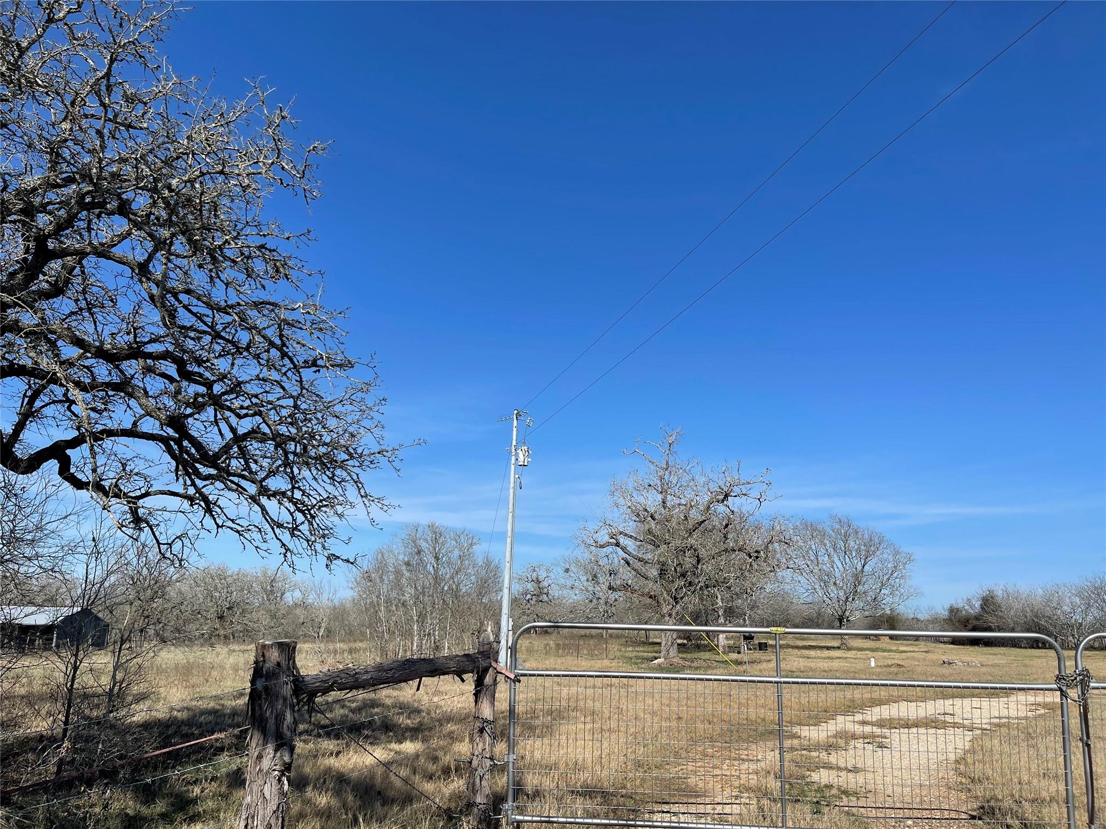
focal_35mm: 25
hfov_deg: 69.4
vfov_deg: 54.9
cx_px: 553
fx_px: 799
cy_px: 414
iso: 32
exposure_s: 1/4348
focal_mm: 5.1
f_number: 1.6
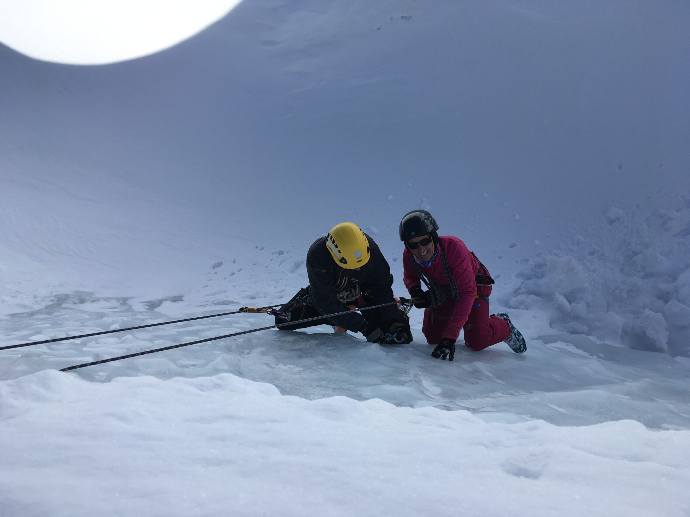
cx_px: 345
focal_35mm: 29
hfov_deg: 61.7
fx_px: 578
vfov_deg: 48.2
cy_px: 258
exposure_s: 1/3344
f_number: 2.2
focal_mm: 4.15
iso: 25
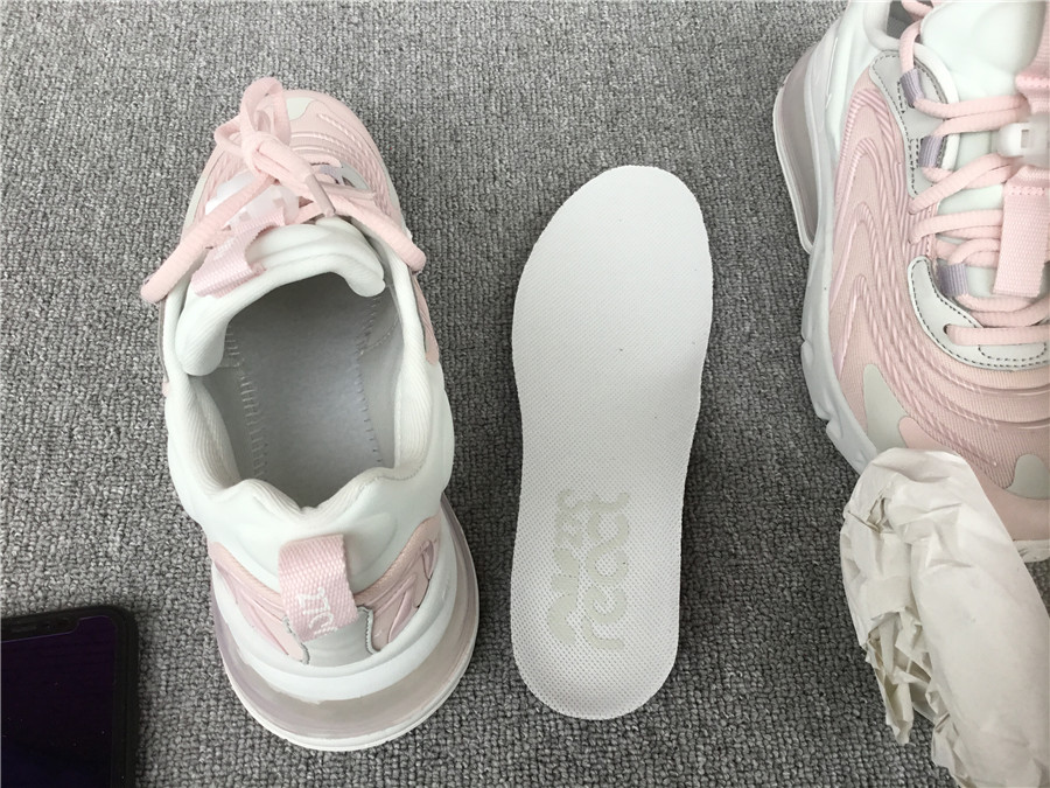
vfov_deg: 45.4
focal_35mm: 31
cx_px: 525
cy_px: 394
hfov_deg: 58.4
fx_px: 940
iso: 40
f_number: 2.4
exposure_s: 1/100
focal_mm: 3.3
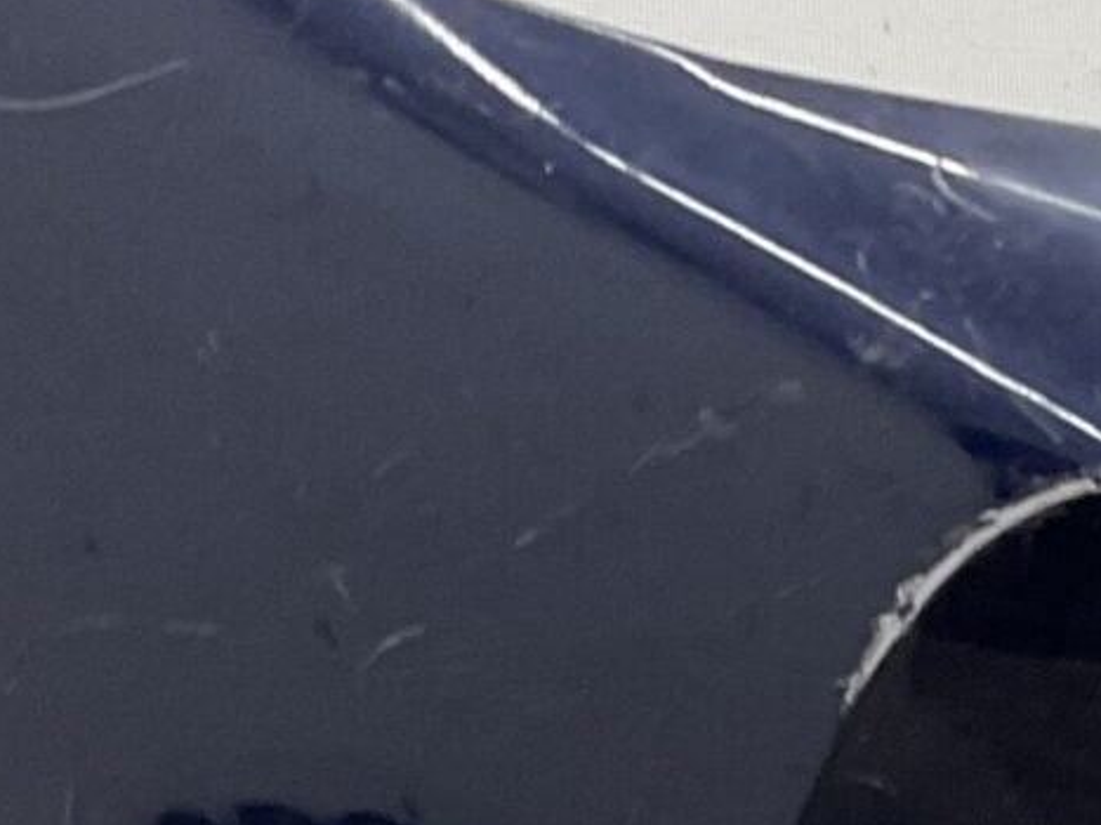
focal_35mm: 159
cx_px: 1933
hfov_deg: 11.6
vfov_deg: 9.1
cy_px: 1186
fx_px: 5056
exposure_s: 1/100
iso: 32
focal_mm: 3
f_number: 1.8
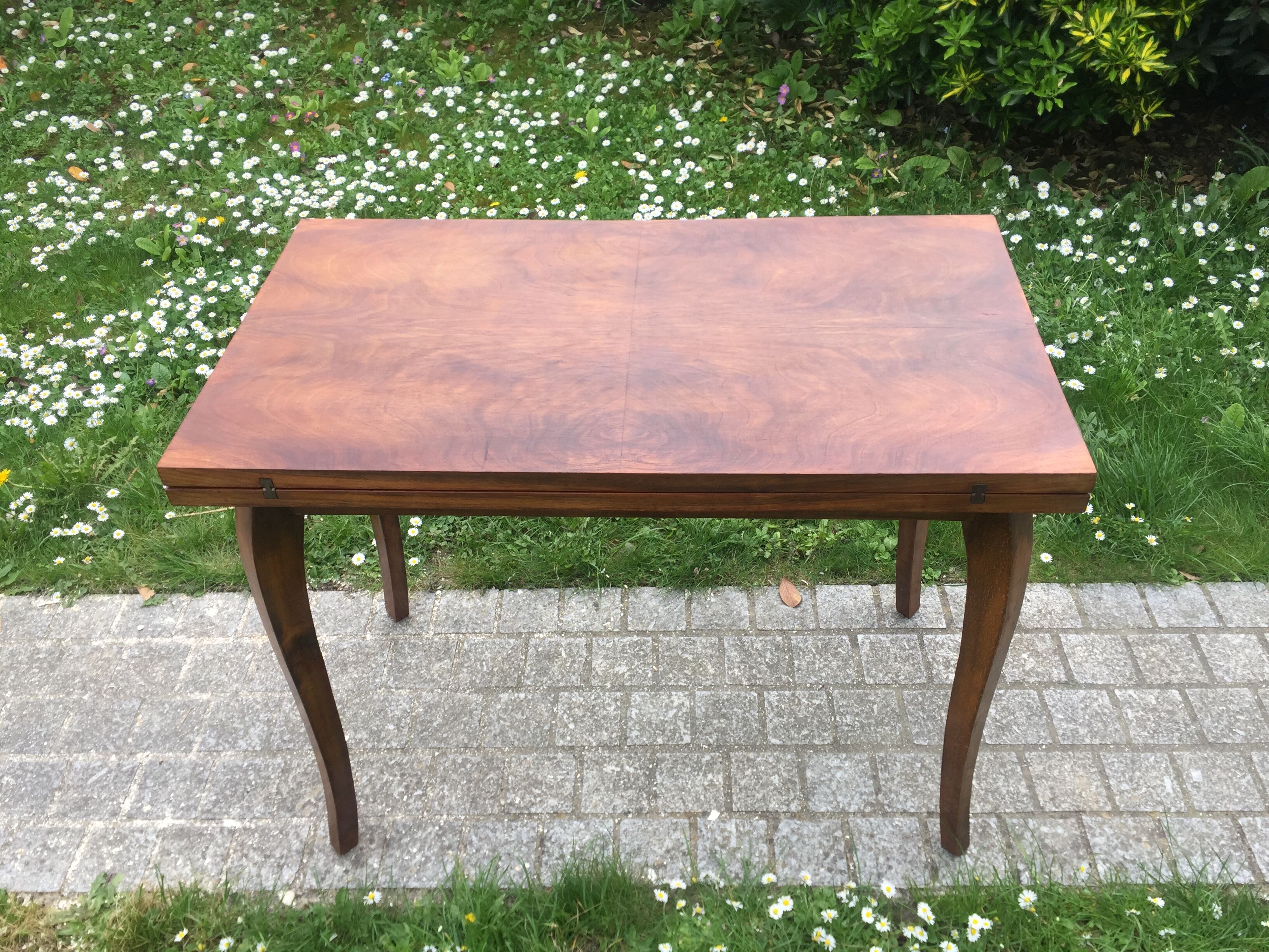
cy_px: 476
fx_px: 1063
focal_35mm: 29
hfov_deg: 61.7
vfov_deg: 48.2
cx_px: 634
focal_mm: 4.15
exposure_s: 1/269
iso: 32
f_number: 2.2
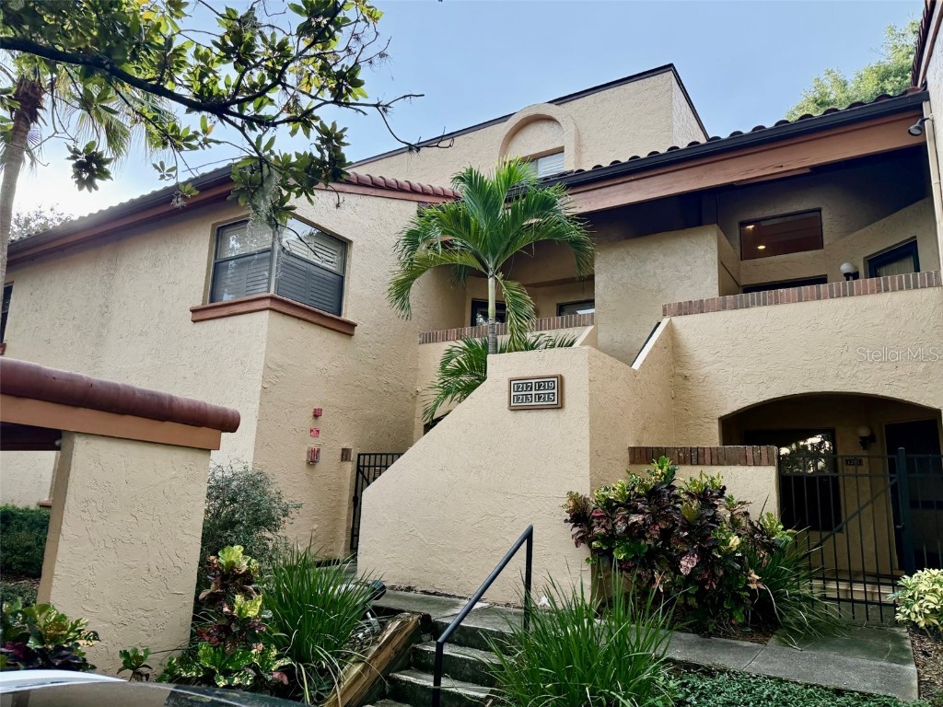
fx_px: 654
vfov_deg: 56.8
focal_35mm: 24
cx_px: 472
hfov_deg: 71.6
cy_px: 354
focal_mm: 6.76
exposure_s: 1/757
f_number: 1.78
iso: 100
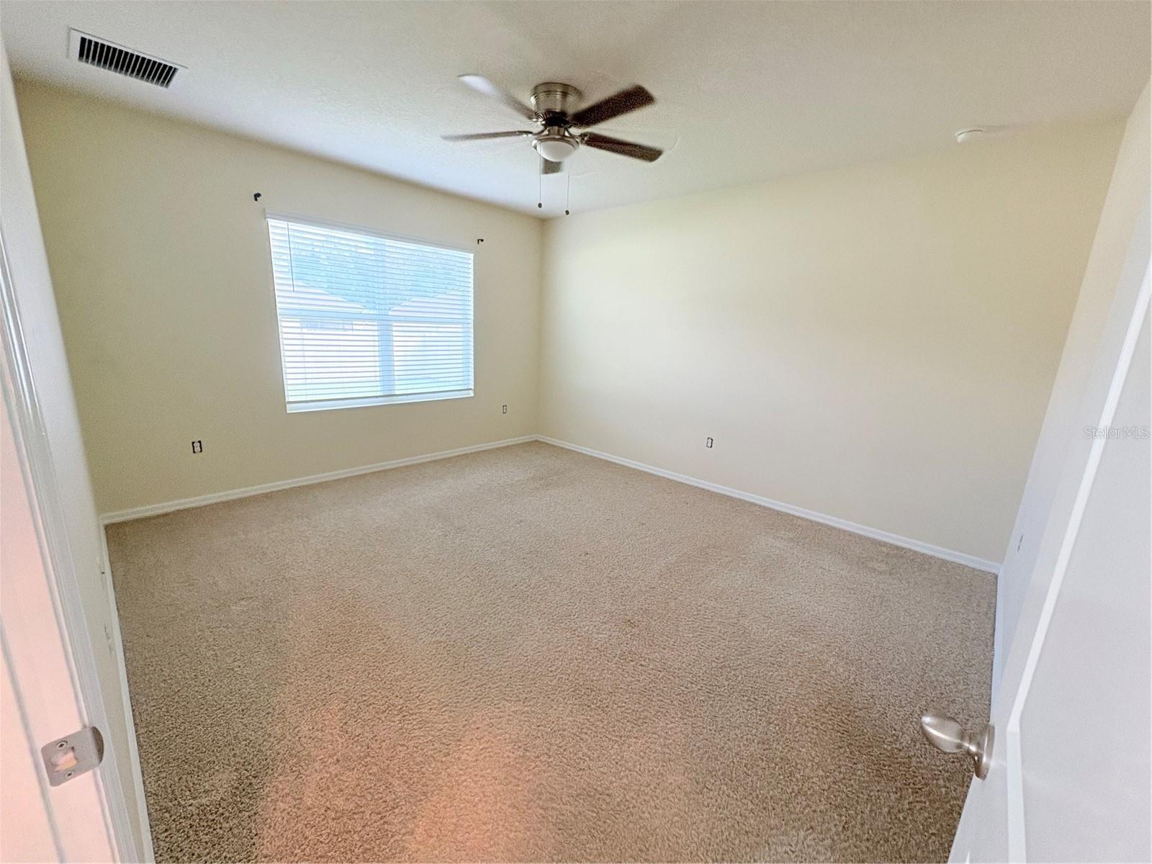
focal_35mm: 14
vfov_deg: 85.7
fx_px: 466
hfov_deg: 102.1
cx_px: 576
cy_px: 432
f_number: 2.2
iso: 320
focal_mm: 2.22
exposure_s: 1/120
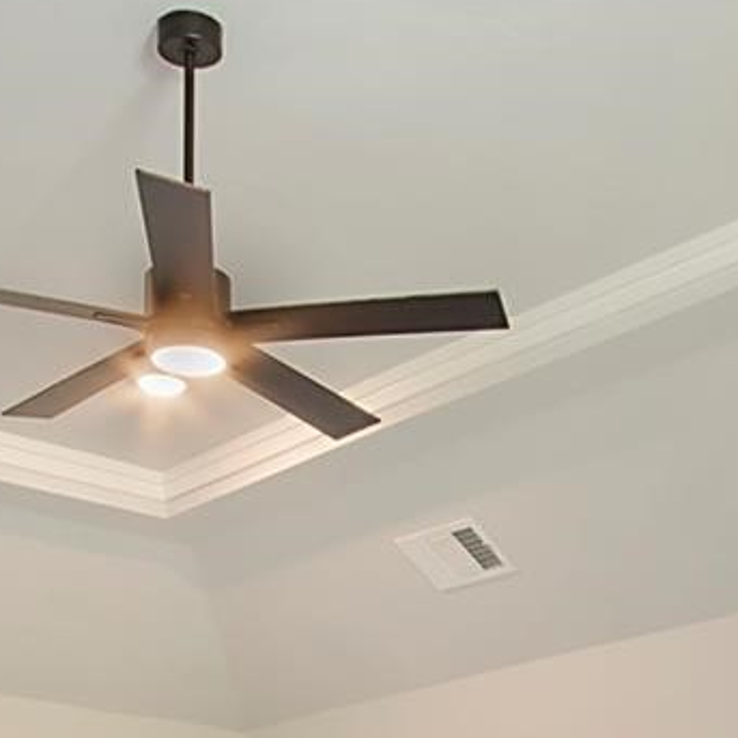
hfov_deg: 22.5
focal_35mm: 76
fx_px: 1833
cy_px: 1091
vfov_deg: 19.9
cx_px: 587
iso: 100
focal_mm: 10
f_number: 11
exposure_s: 1/4
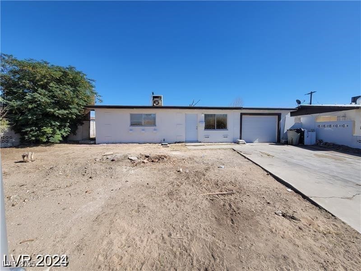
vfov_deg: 89.9
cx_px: 180
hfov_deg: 106.2
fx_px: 136
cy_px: 136
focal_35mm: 13
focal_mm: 2.2
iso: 64
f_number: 2.2
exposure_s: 1/2077
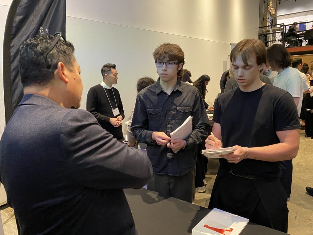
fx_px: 235
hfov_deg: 67.3
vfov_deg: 53.1
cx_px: 156
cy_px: 118
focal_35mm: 26
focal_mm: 4.25
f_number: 1.8
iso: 500
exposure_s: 1/40
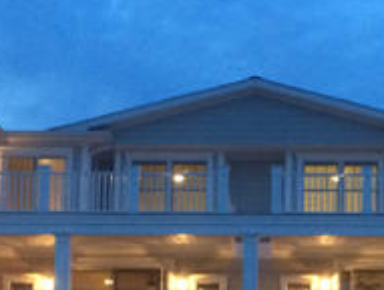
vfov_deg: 14.7
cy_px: 356
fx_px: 1078
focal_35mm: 97
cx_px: 296
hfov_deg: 20.0
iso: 250
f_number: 2.2
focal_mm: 4.15
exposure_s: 1/20
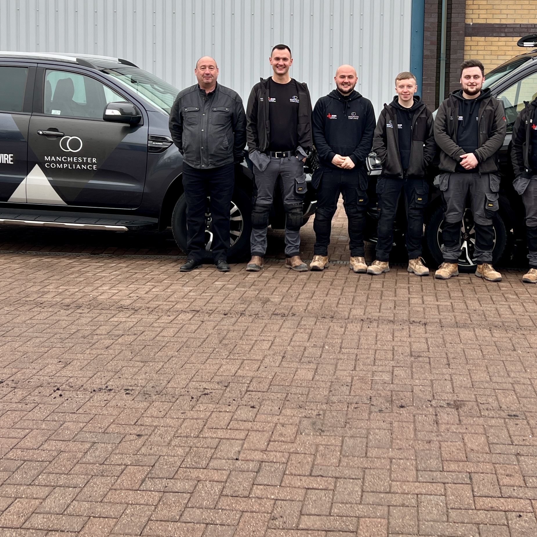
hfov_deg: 33.9
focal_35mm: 50
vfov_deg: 33.4
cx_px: 330
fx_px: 878
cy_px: 140
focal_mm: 5.7
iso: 32
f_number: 1.5
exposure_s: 1/122
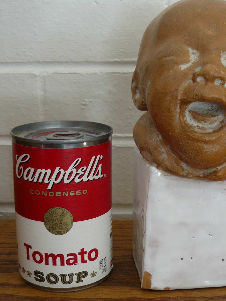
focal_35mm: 54
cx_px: 145
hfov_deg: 26.9
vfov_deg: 35.5
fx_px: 470
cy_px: 131
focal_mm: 6
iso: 100
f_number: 2.8
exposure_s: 1/60
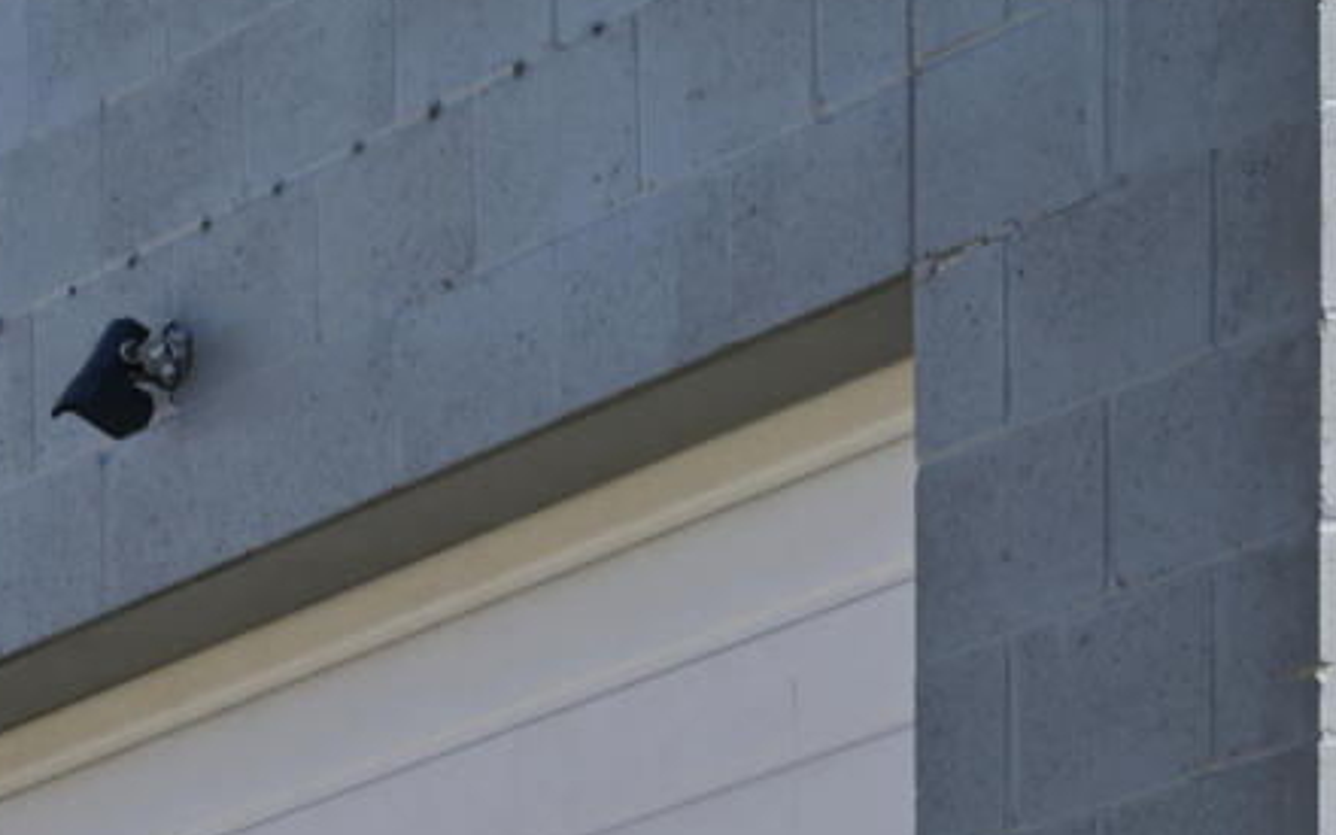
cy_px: 2176
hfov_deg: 6.7
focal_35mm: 302
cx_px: -1454
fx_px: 10996
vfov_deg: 4.2
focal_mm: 51
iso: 200
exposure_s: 1/250
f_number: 8
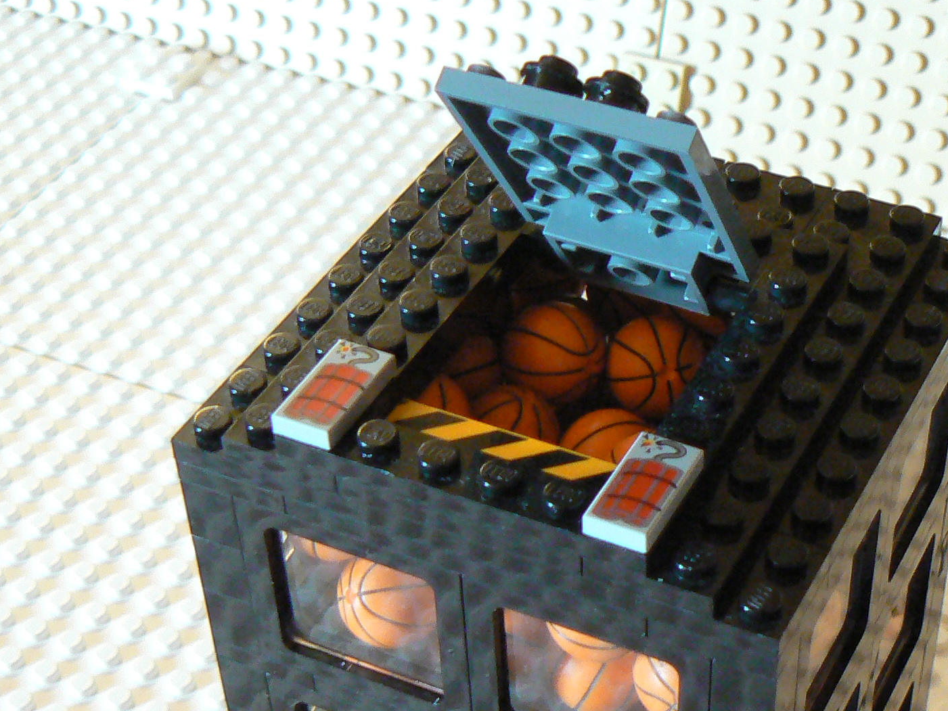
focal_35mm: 74
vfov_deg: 19.7
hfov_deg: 26.2
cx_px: 627
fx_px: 2027
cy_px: 559
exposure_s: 1/6
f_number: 2.8
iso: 200
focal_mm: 6.1
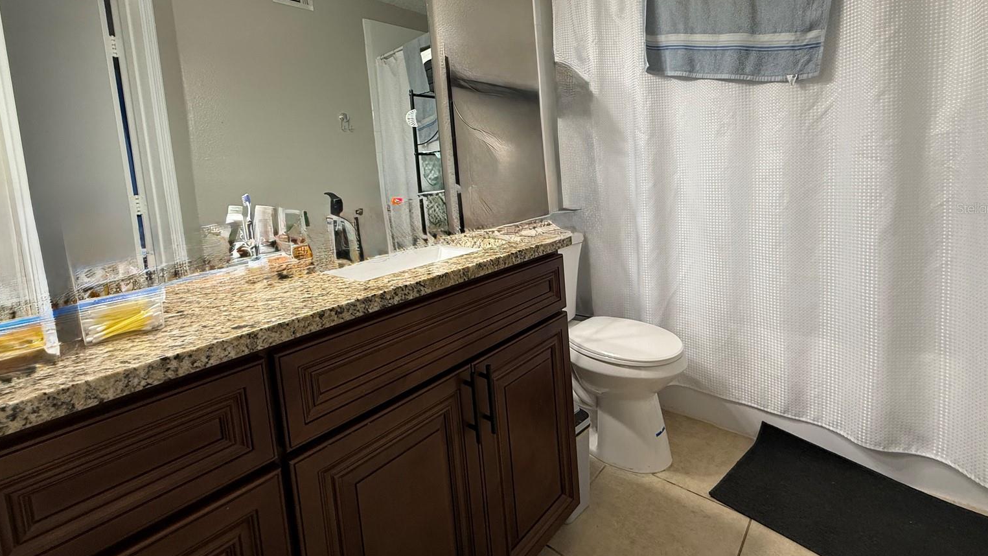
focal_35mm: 16
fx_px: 419
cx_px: 500
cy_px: 208
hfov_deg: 99.4
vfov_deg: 66.1
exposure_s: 1/60
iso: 200
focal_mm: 2.22
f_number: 2.2
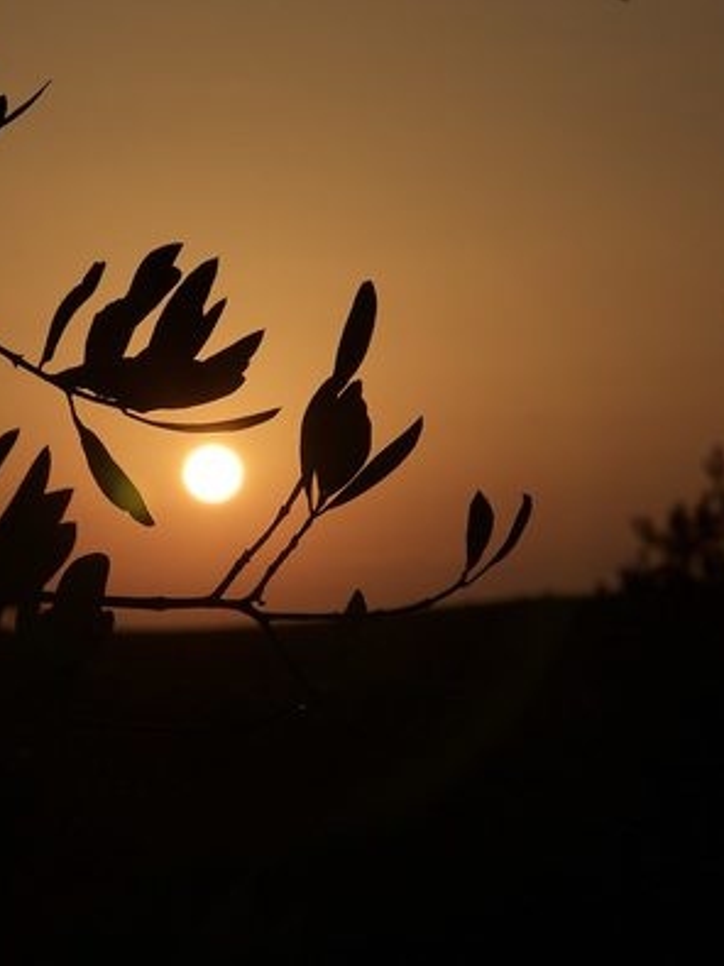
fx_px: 4883
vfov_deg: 11.3
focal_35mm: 175
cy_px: 482
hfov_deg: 8.5
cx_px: 161
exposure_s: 1/640
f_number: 16
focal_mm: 80
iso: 200
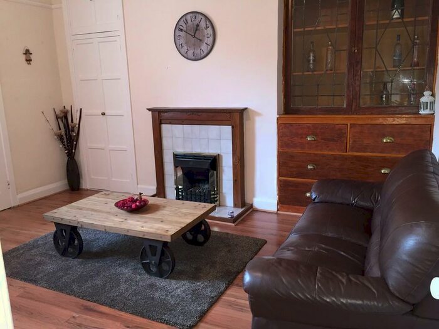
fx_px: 368
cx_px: 220
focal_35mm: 29
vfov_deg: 48.2
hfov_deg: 61.7
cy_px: 164
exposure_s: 1/25
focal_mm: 4.15
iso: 160
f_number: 2.2
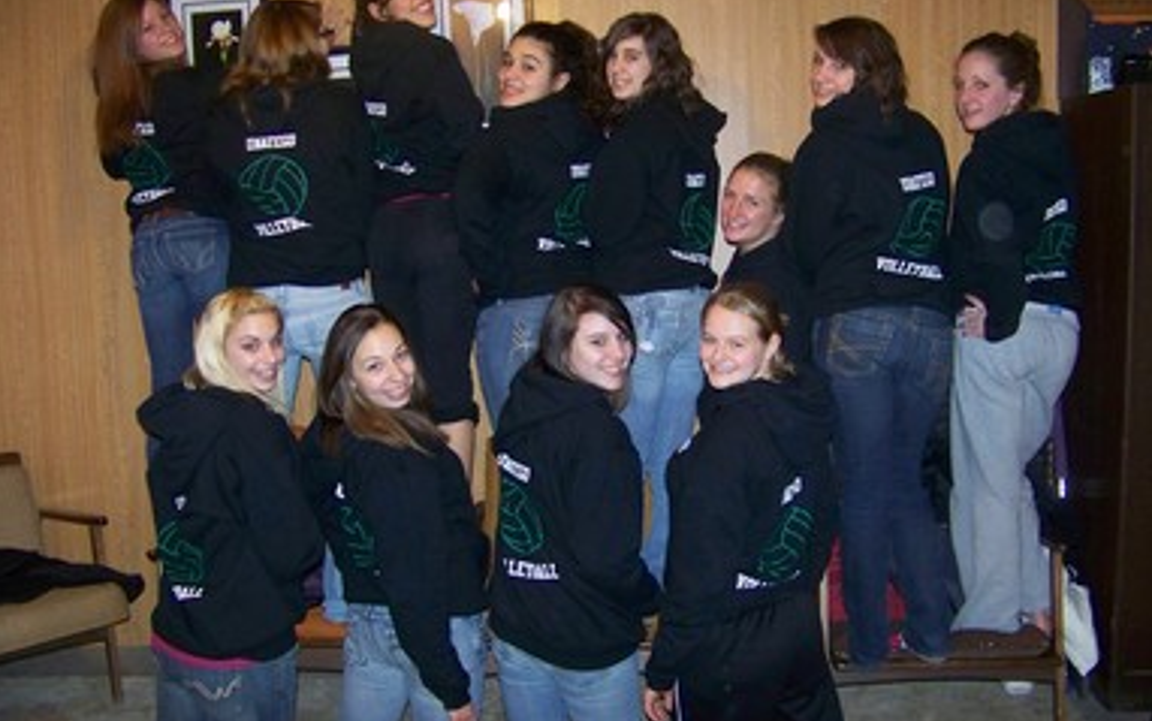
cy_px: 321
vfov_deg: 32.8
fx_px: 1225
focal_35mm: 39
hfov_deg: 50.4
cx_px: 565
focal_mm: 5.85
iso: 200
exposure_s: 1/30
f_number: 2.8
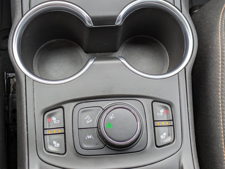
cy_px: 84
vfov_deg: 28.6
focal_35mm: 51
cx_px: 112
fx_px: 332
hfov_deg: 37.5
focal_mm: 5.43
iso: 56
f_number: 1.89
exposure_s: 1/228
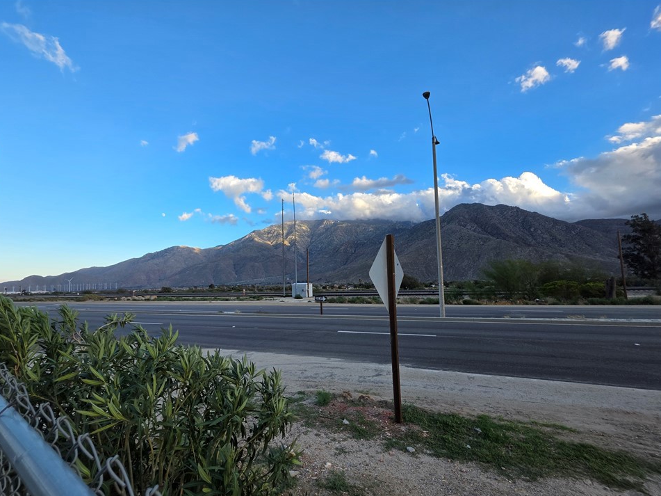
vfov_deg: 85.6
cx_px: 325
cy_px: 262
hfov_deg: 102.1
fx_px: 267
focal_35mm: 14
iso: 40
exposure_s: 1/628
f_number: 1.9
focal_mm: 2.2
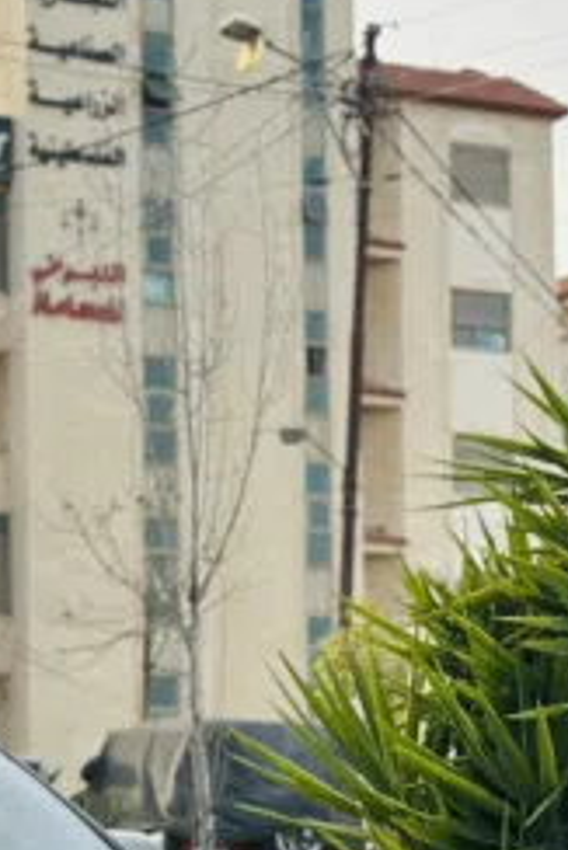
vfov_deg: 15.4
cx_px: 10
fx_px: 3096
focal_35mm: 131
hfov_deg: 10.4
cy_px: 812
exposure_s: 1/1133
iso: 80
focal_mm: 6.86
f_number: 1.78
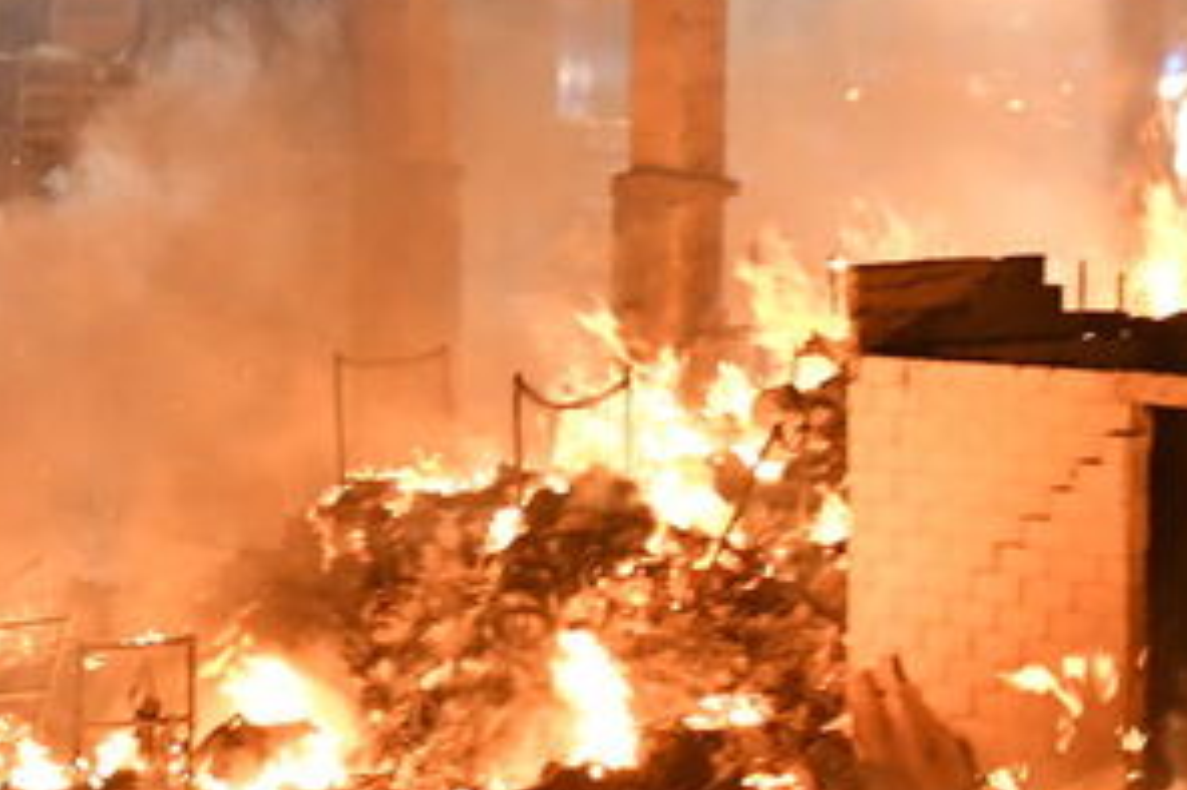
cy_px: 100
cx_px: -521
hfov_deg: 13.4
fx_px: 4811
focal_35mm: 146
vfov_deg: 9.4
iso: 3200
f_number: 2.8
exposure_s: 1/60
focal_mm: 24
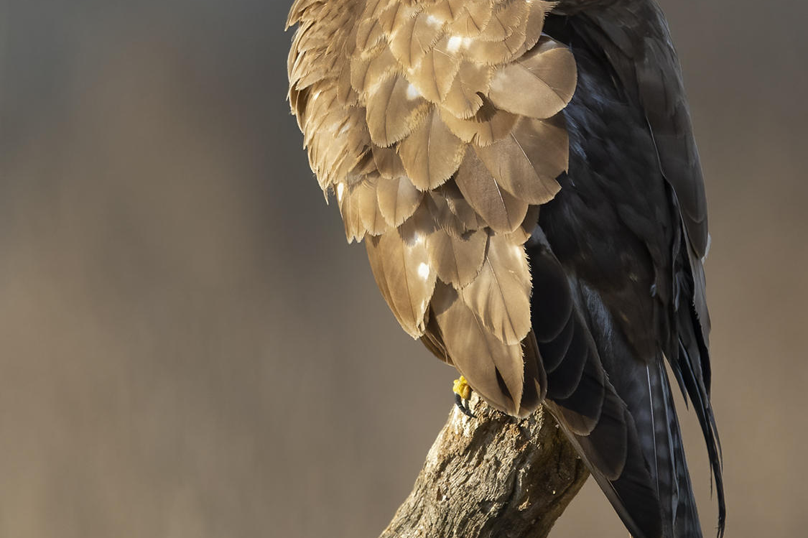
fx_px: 28715
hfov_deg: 1.6
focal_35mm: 1280
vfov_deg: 1.1
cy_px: 201
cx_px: 575
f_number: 6.3
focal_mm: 600
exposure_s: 1/1000
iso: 2500
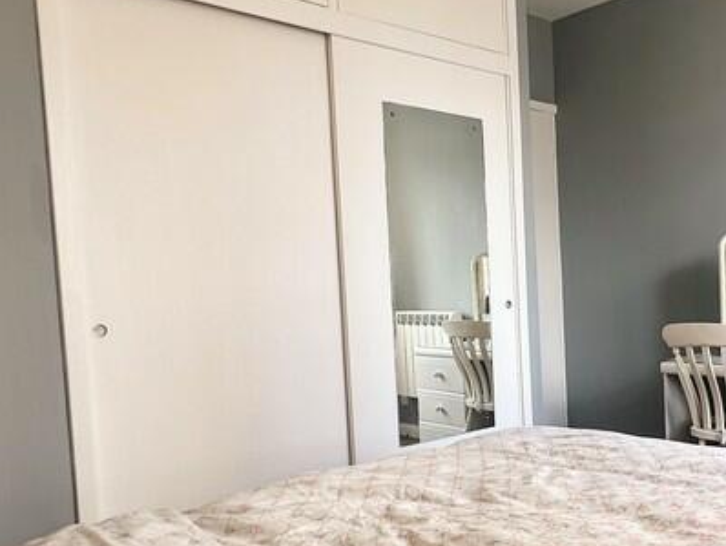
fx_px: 755
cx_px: 582
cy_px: 329
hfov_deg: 48.4
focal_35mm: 36
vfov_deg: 39.5
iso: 50
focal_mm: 2.22
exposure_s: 1/99
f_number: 2.2
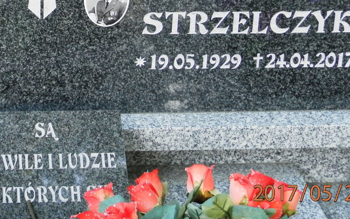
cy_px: -23
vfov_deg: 12.6
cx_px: 45
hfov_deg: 20.1
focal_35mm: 102
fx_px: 973
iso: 200
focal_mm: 8.2
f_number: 3.6
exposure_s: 1/80
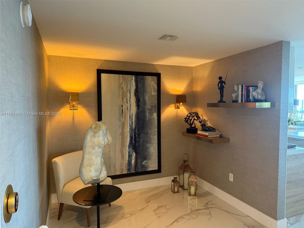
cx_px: 152
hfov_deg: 71.6
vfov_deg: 56.8
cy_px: 114
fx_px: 211
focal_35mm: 24
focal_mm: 6.76
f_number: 1.78
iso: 400
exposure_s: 1/60
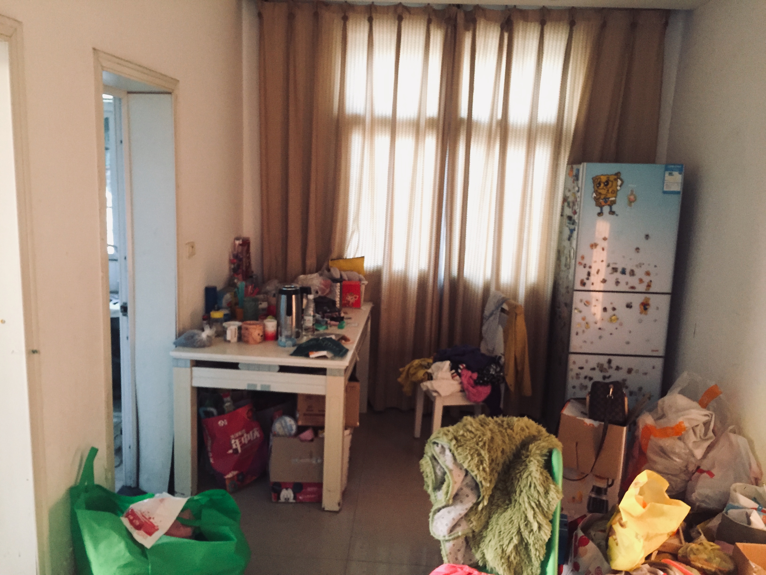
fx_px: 642
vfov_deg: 48.2
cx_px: 383
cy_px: 288
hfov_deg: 61.7
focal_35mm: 29
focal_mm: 4.15
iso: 250
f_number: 2.2
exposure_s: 1/20
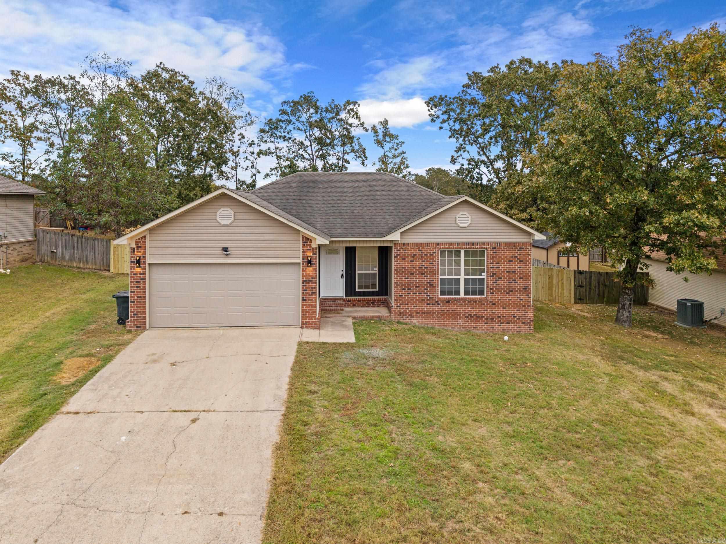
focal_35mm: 24
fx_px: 503
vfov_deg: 56.8
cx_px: 363
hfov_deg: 71.6
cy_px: 272
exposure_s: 1/120
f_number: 1.8
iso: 200
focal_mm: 8.67
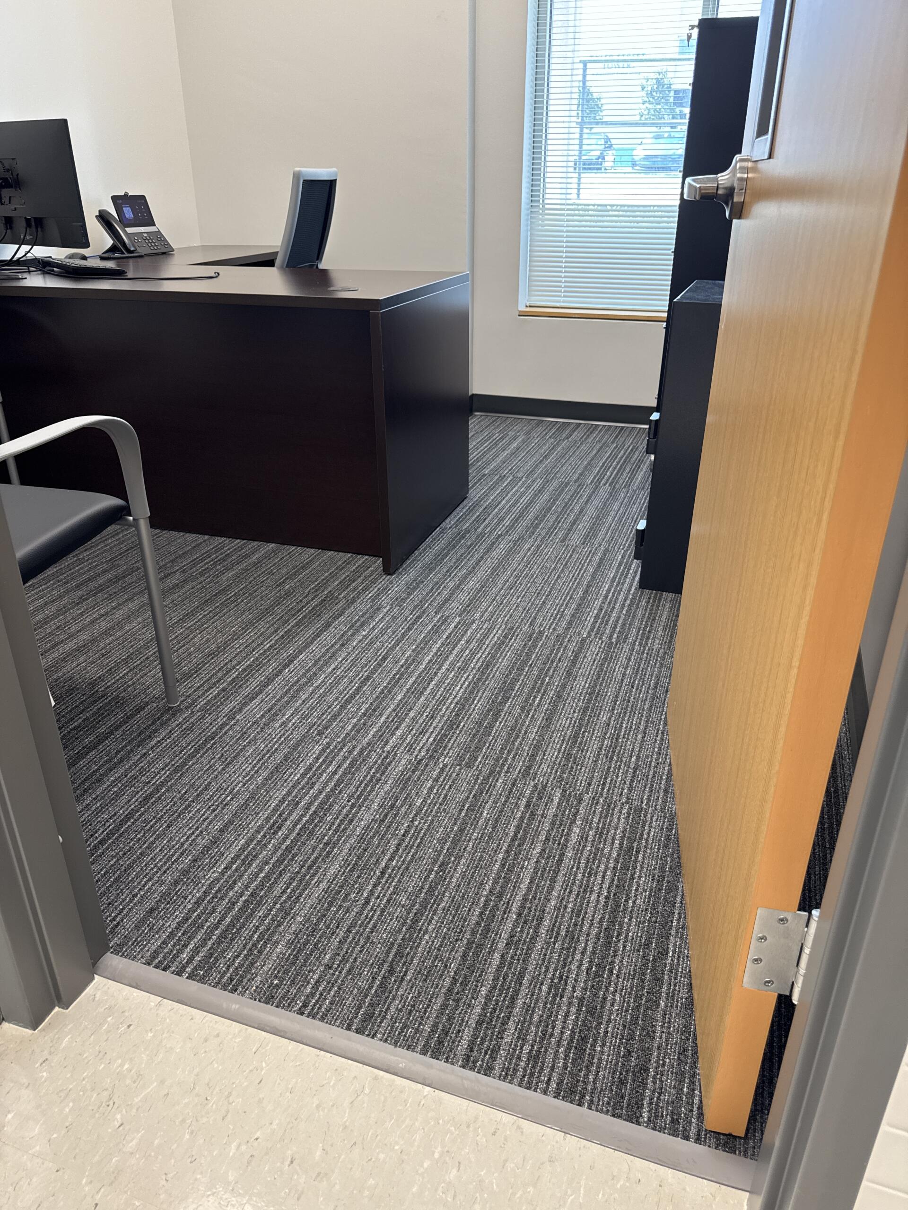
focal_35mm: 24
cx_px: 454
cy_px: 605
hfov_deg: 56.8
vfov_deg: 71.6
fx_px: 839
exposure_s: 1/60
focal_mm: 6.76
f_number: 1.78
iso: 160
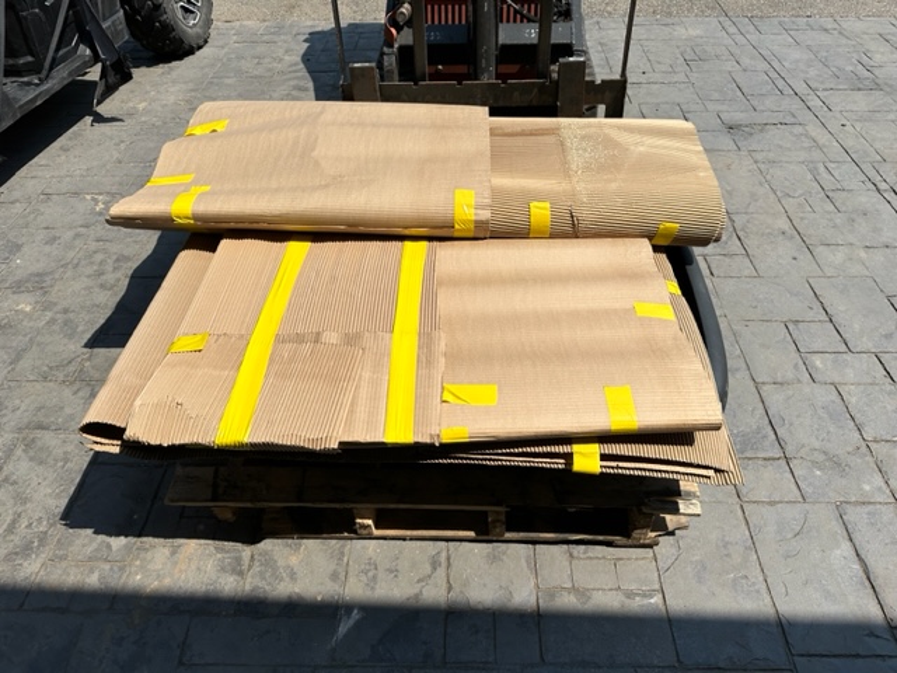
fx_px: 622
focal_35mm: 24
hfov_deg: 71.6
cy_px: 336
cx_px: 448
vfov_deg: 56.8
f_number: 1.78
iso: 80
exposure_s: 1/7576
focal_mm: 6.86
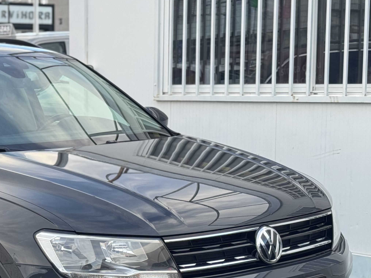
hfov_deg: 20.1
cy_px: 212
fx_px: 1018
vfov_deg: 15.5
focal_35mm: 95
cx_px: 18
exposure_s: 1/135
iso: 80
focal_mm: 6.76
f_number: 1.78
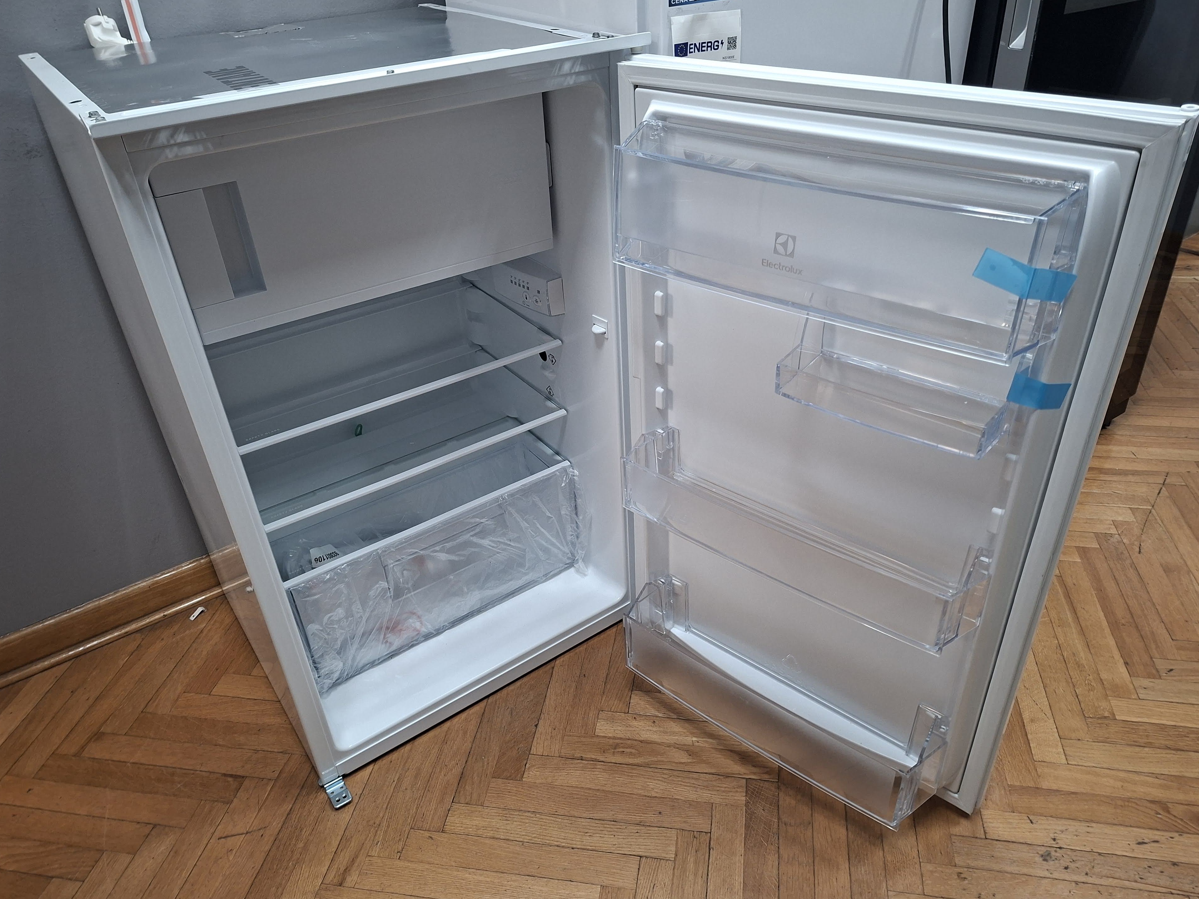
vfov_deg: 56.8
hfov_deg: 71.6
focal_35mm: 24
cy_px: 442
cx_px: 607
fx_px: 831
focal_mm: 5.54
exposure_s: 1/50
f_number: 1.8
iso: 320
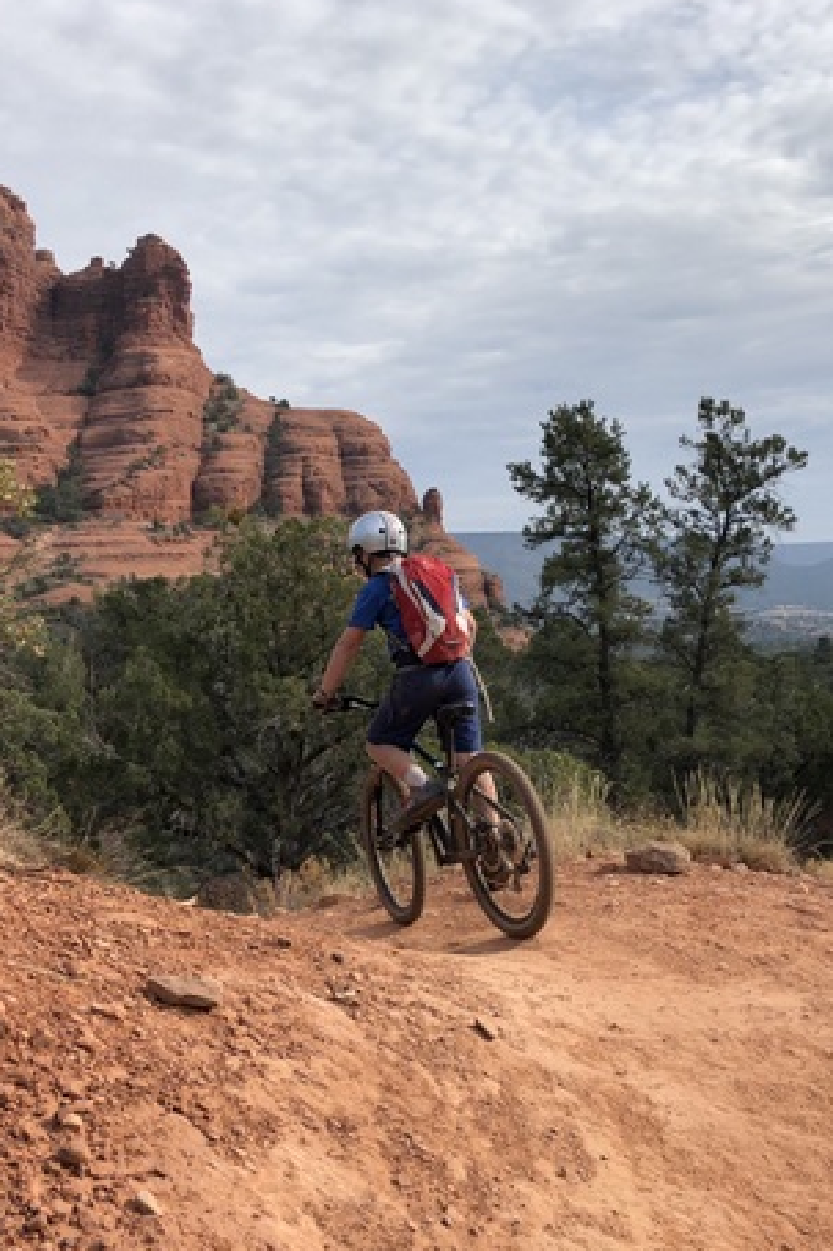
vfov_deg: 47.4
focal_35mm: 41
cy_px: 602
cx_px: 544
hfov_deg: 32.4
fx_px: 1424
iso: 20
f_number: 1.8
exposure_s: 1/1600
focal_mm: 3.99
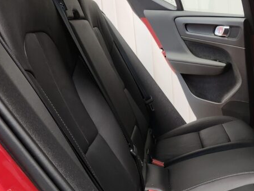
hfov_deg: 34.1
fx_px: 382
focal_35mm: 52
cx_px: 244
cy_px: 107
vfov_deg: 28.0
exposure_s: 1/100
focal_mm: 5.4
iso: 320
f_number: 1.8
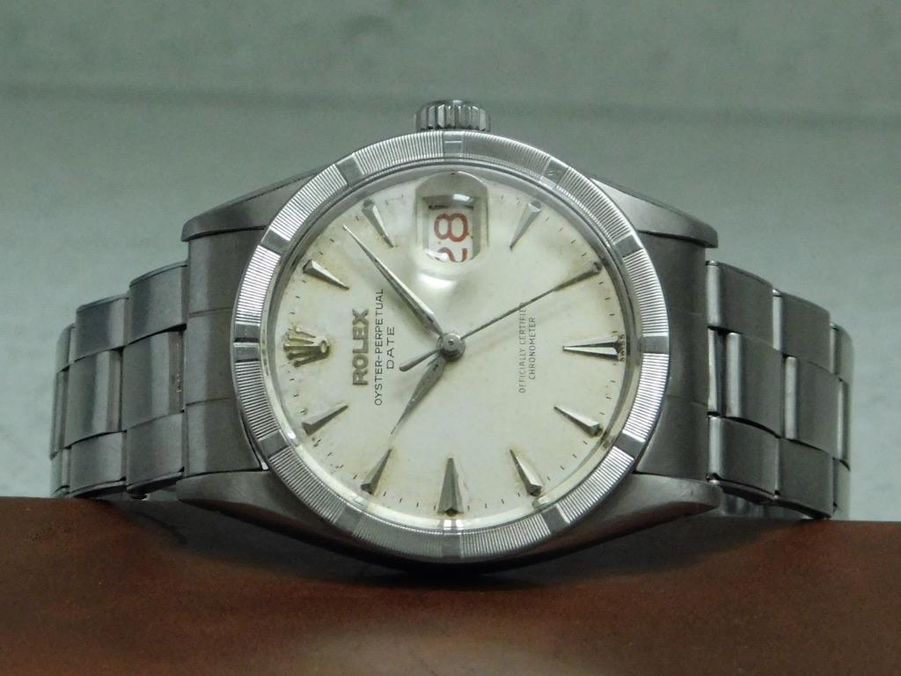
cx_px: 450
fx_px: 2369
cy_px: 338
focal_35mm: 91
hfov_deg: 21.5
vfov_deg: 16.2
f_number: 4.5
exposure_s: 1/13
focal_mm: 16.1
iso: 800
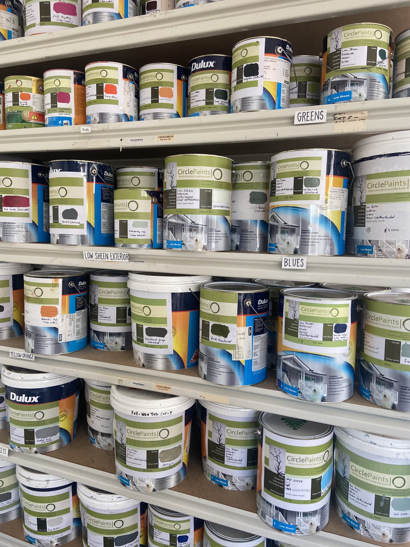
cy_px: 274
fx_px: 411
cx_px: 205
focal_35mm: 26
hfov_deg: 53.1
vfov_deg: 67.3
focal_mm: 4.25
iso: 125
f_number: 1.8
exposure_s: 1/121
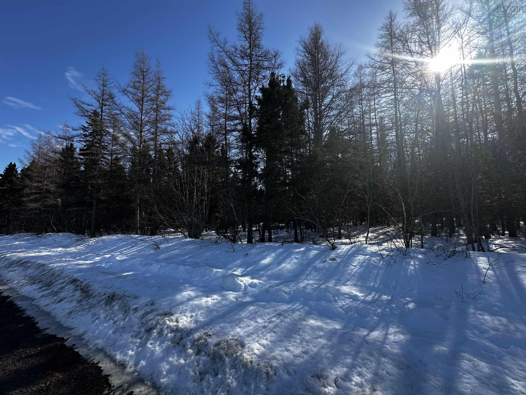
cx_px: 263
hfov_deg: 102.1
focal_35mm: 14
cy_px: 198
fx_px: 213
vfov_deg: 85.7
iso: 40
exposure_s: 1/729
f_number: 2.2
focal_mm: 2.22
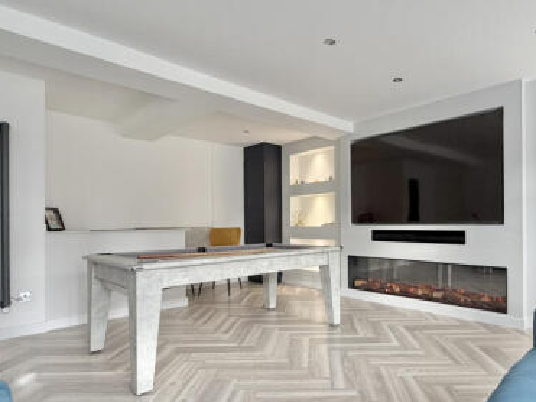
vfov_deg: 60.9
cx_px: 326
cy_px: 223
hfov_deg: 75.4
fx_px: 341
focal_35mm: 22
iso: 160
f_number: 2.2
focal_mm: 2.22
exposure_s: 1/121
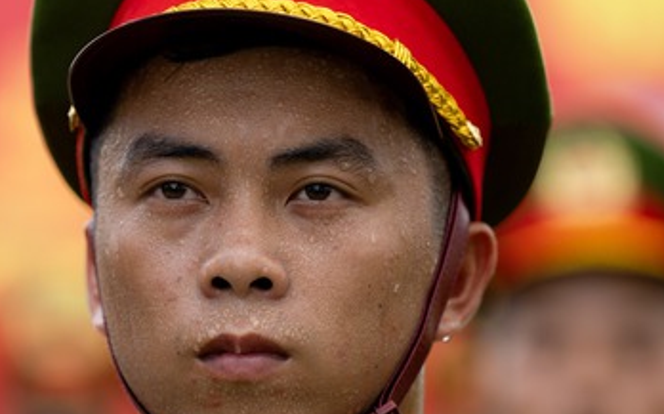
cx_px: 256
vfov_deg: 3.6
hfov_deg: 5.7
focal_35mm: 366
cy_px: 293
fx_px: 6619
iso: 125
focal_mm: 195
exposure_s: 1/400
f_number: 3.2
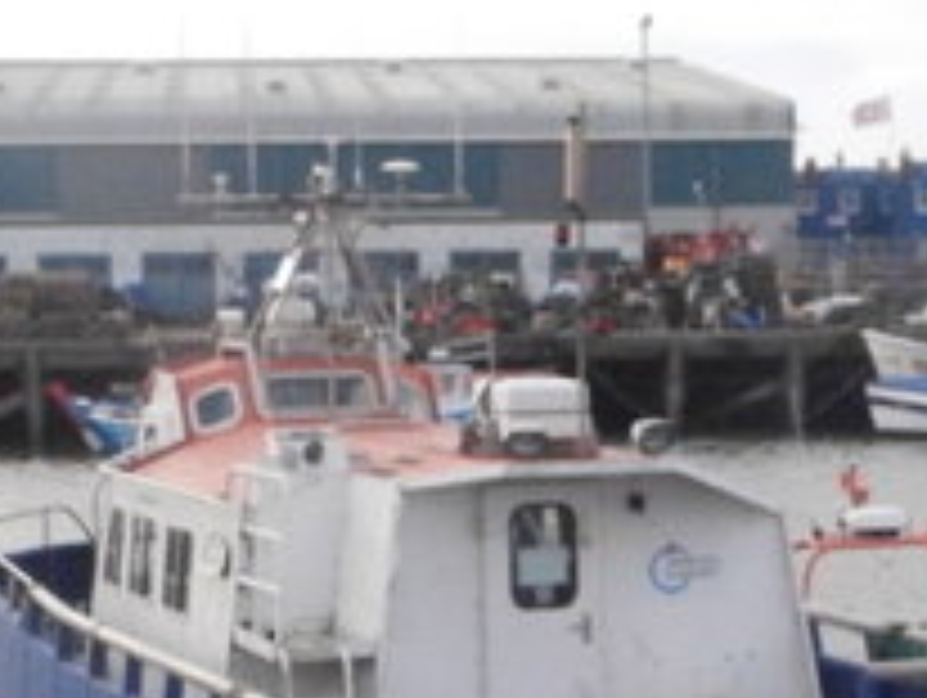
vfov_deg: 11.2
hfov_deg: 14.9
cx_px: 652
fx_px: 3539
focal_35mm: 132
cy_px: 653
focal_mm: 12.1
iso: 1600
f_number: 12
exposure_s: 1/250
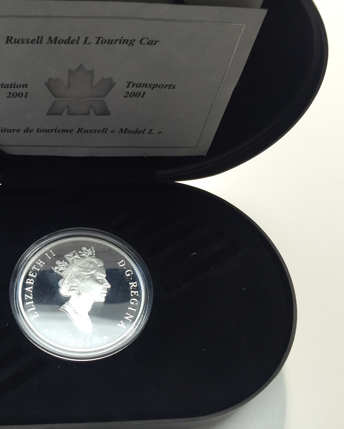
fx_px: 484
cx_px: 73
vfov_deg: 47.9
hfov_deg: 37.9
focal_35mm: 38
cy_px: 215
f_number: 2.2
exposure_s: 1/100
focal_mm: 4.15
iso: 50
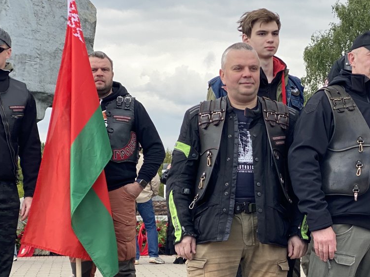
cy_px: 213
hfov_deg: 17.7
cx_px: 299
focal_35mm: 110
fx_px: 1176
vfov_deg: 13.4
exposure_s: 1/675
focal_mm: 6
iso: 20
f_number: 2
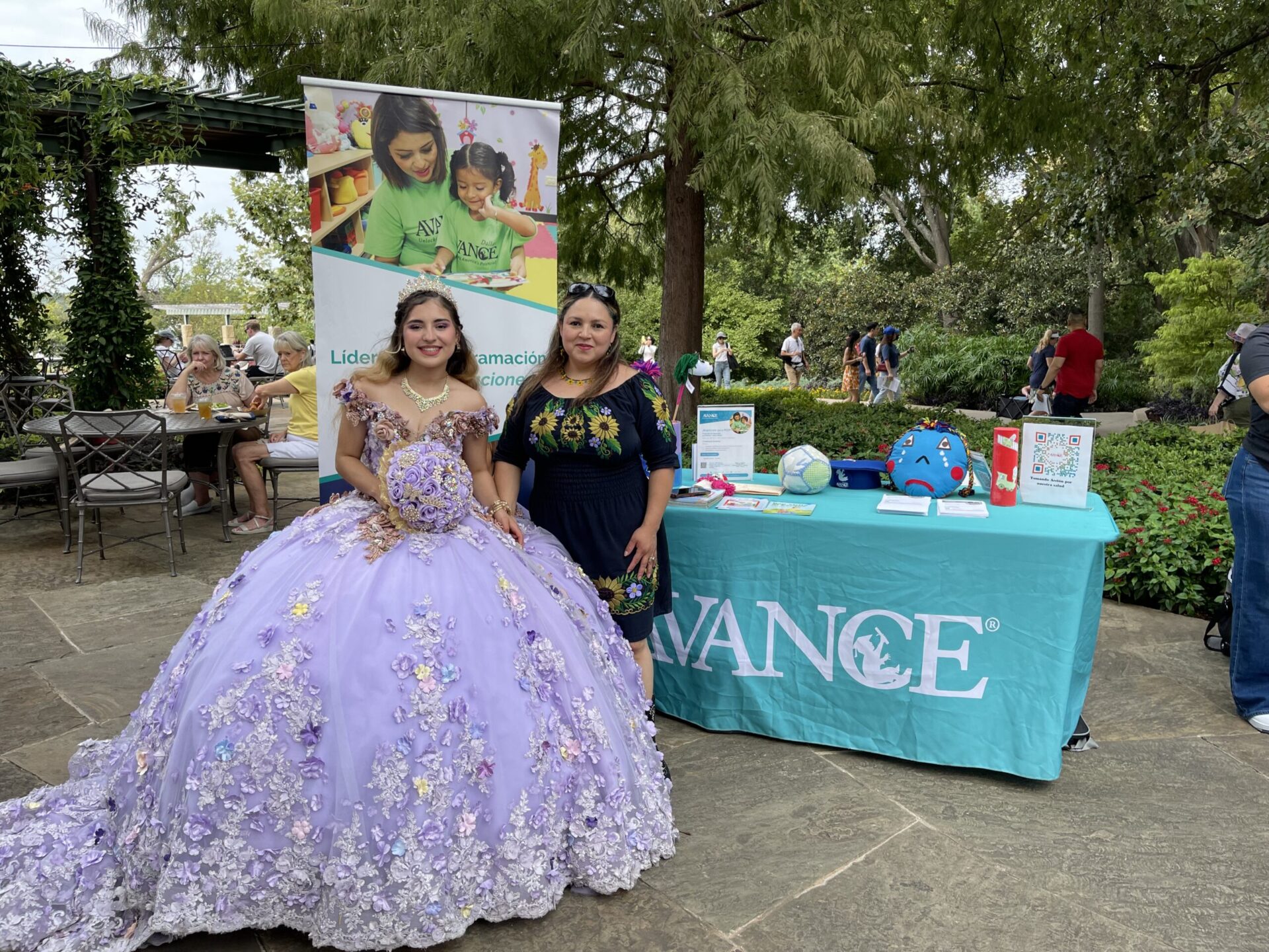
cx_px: 634
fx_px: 916
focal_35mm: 25
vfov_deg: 54.9
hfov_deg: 69.4
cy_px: 476
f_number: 1.6
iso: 32
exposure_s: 1/759
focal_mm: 5.1
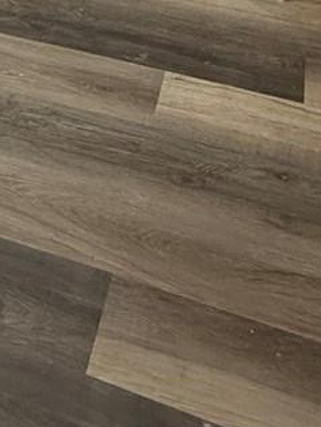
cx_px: -23
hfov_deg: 19.9
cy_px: -380
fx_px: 876
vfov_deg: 19.2
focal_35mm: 71
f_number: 2.2
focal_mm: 2.22
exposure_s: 1/120
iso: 250
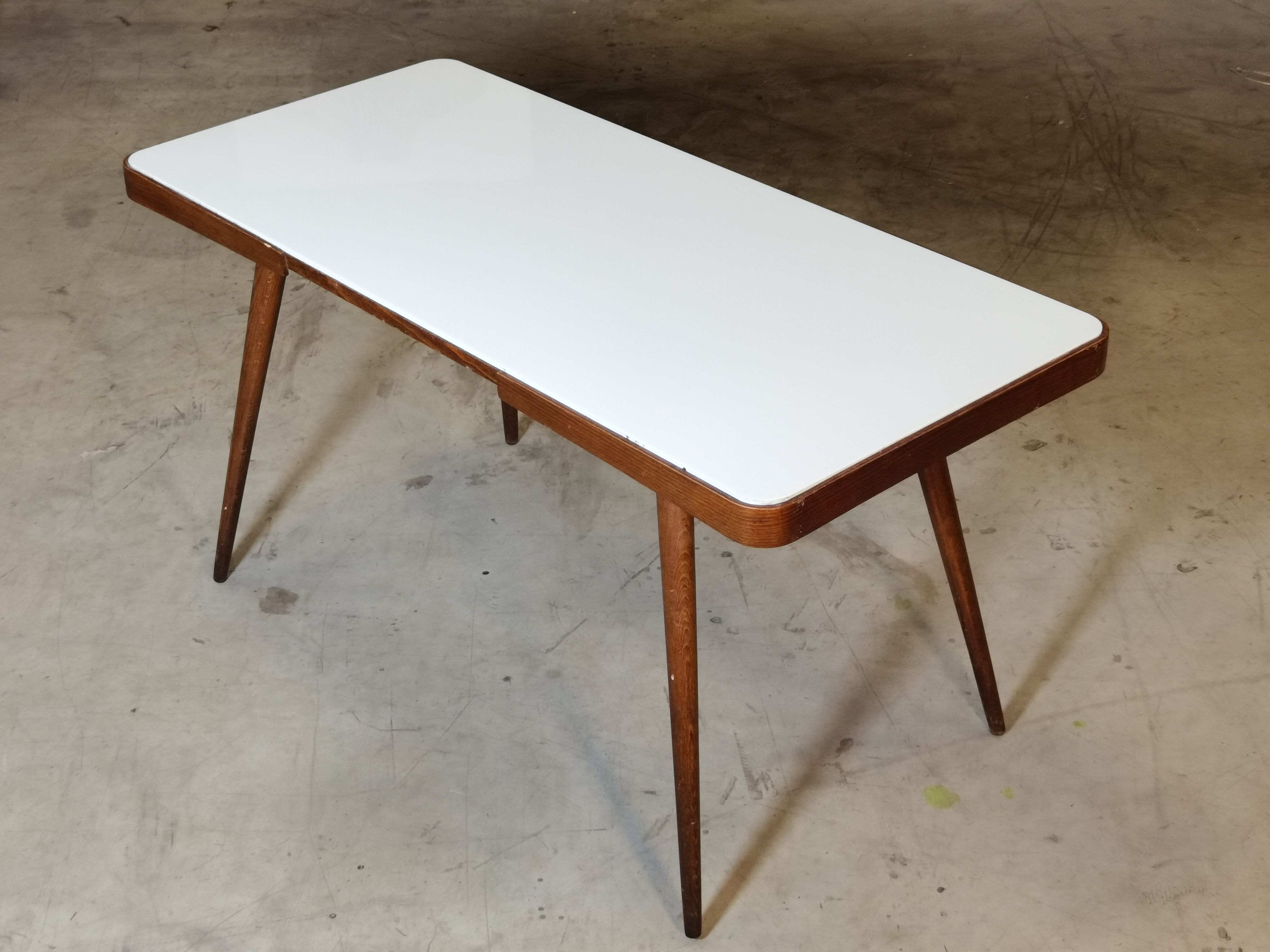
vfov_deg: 26.6
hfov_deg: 34.9
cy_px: 476
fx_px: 2018
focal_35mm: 55
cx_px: 635
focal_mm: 6.71
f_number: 1.9
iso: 100
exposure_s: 1/27.9
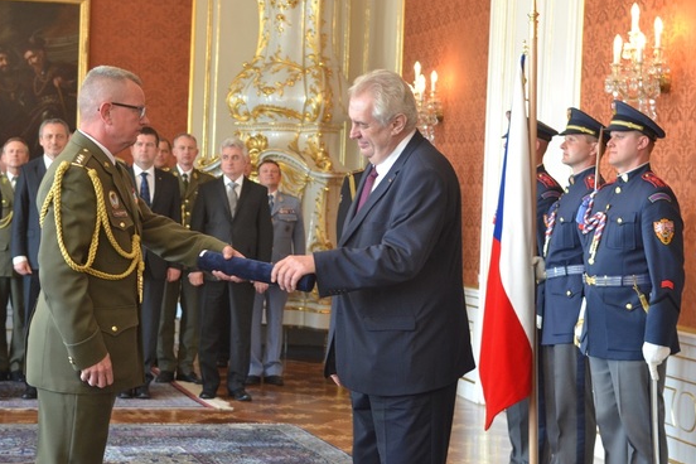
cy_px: 208
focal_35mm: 96
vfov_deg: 14.3
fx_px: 1848
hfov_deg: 21.3
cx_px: 314
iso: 800
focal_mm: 55
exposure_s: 1/80
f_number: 4.5
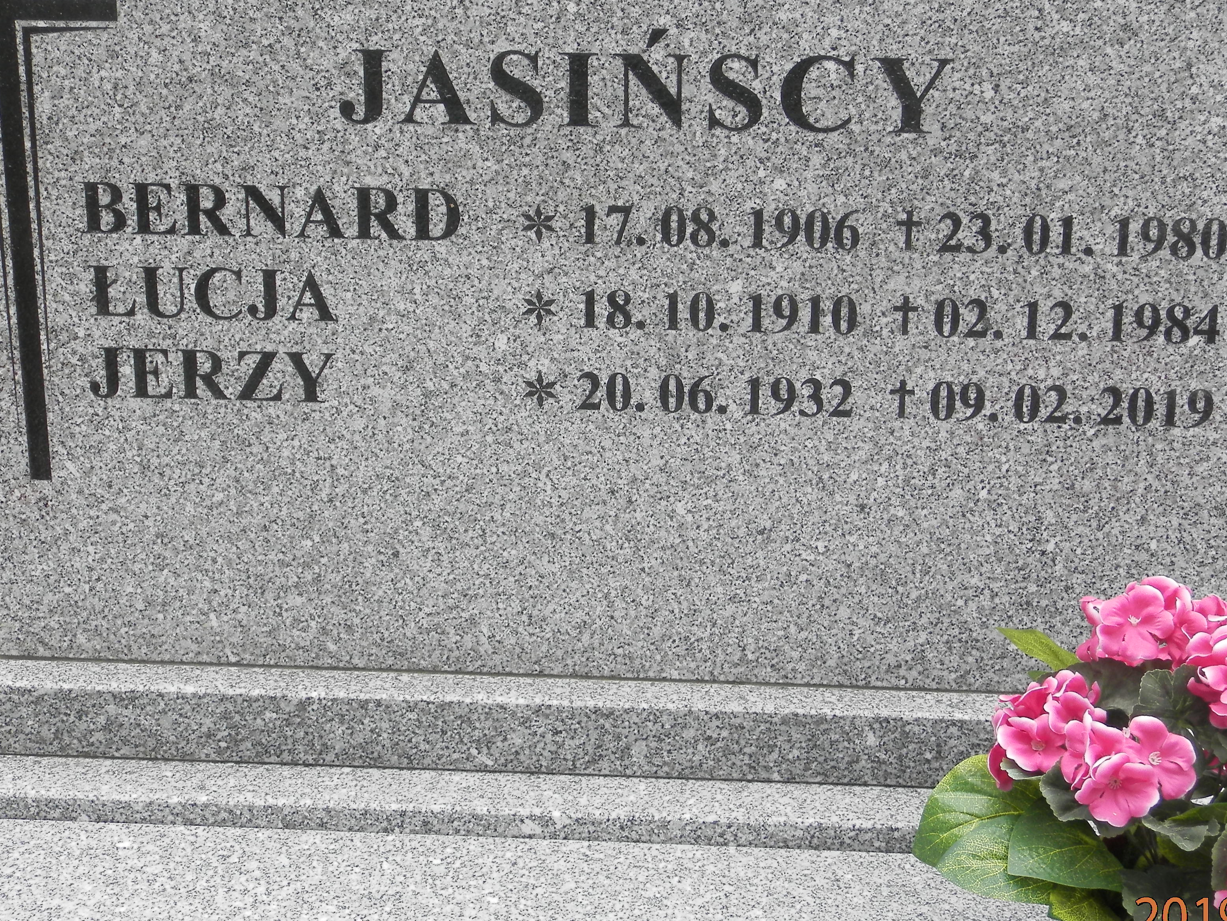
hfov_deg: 28.6
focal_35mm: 68
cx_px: 618
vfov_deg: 21.6
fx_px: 2410
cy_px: 382
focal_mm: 8.2
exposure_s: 1/100
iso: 80
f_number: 3.6
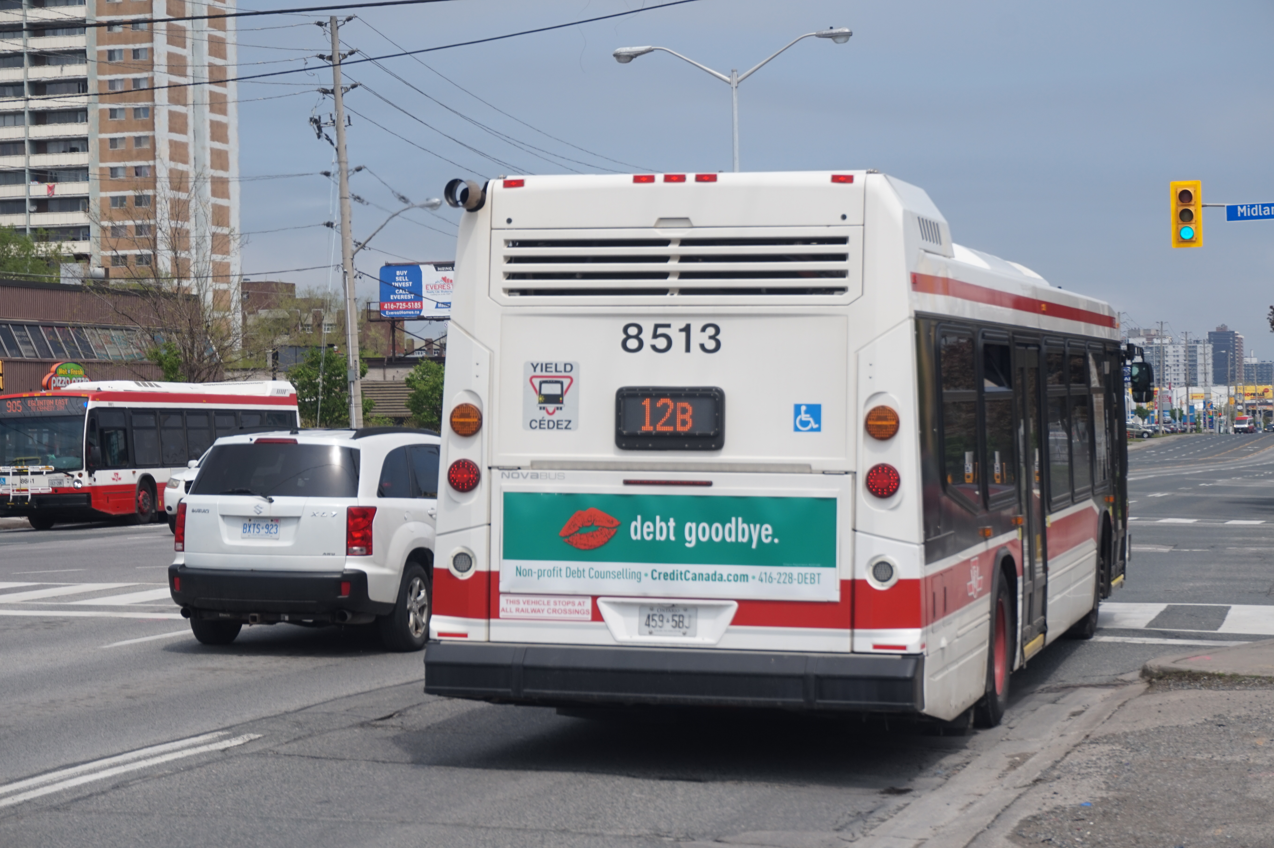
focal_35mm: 75
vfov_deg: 18.2
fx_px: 2653
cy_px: 424
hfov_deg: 27.0
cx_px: 637
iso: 100
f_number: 9
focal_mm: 50
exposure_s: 1/400
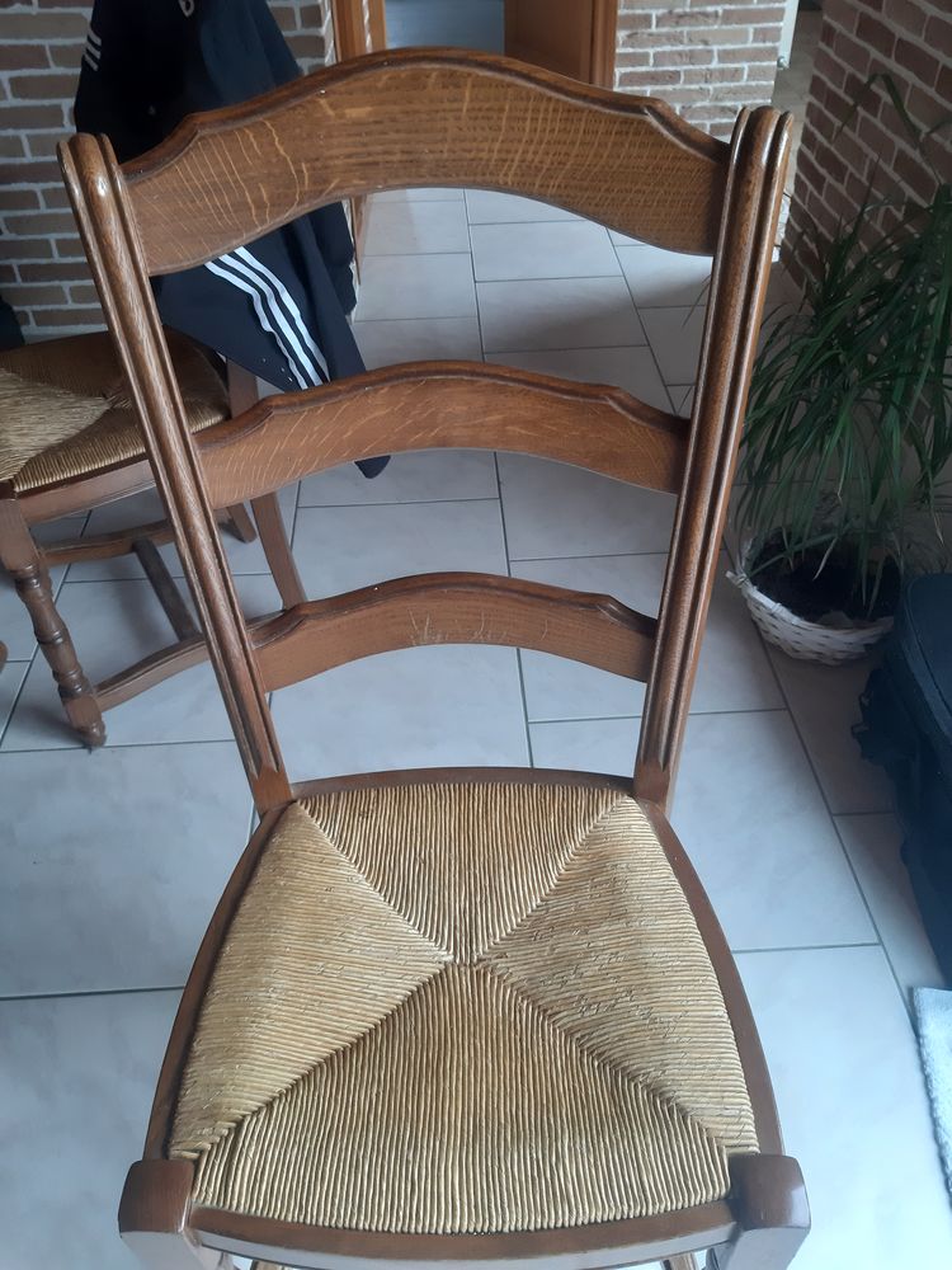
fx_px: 990
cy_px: 635
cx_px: 476
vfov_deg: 65.3
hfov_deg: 51.4
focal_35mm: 27
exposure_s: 1/50
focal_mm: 3.93
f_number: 1.7
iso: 200
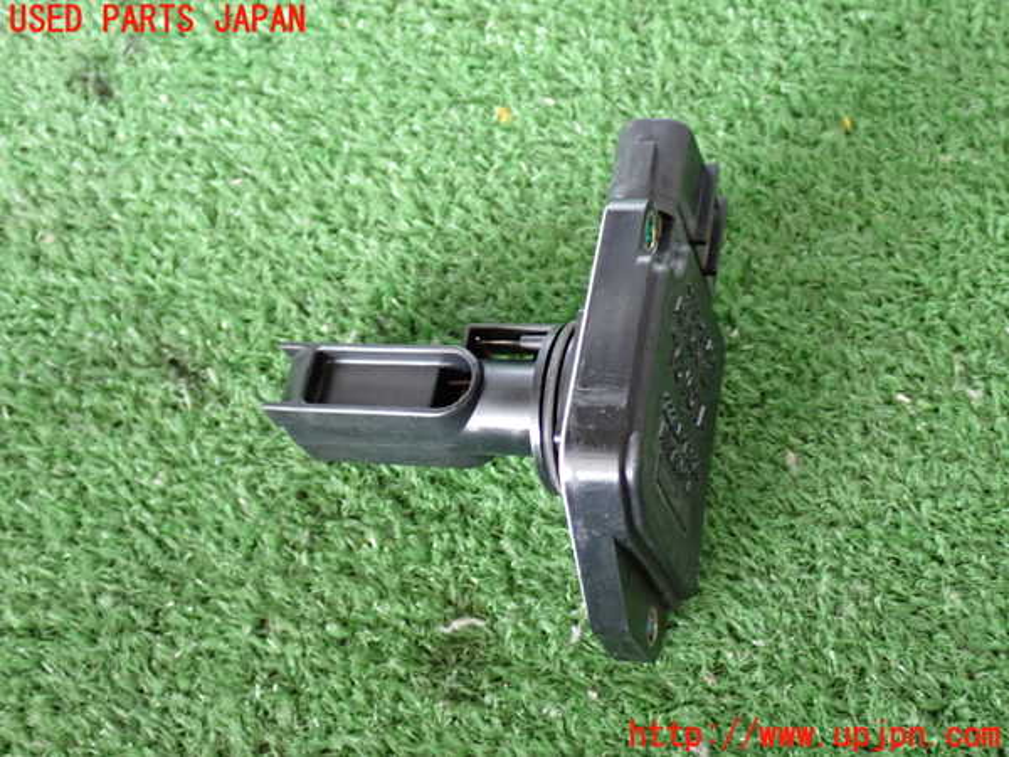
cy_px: 378
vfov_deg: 32.9
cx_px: 504
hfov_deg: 42.9
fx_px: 1283
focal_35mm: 44
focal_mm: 7.84
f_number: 2.9
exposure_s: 1/40
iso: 500
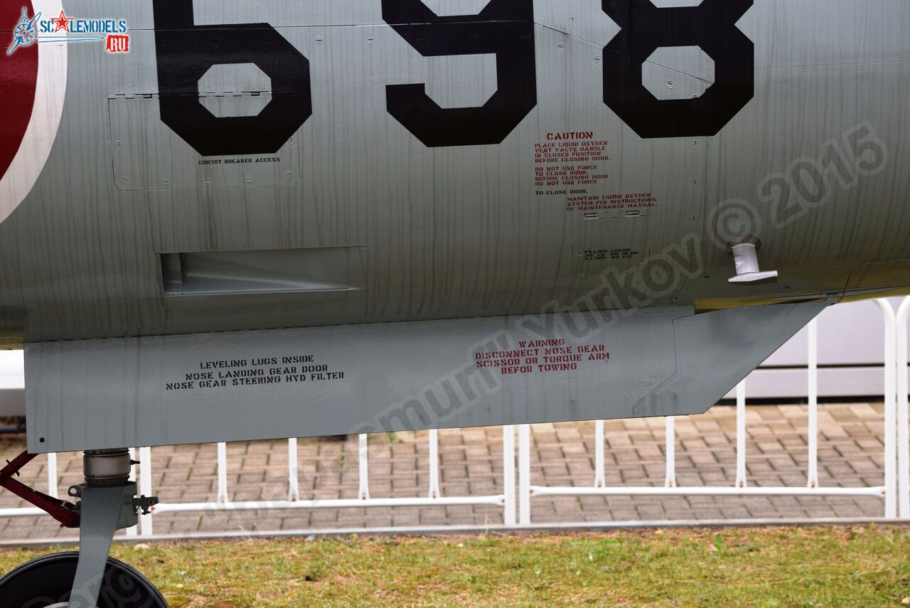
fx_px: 3225
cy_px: 304
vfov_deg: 10.8
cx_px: 455
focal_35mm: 128
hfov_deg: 16.1
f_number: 8
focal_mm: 85
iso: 360
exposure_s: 1/250
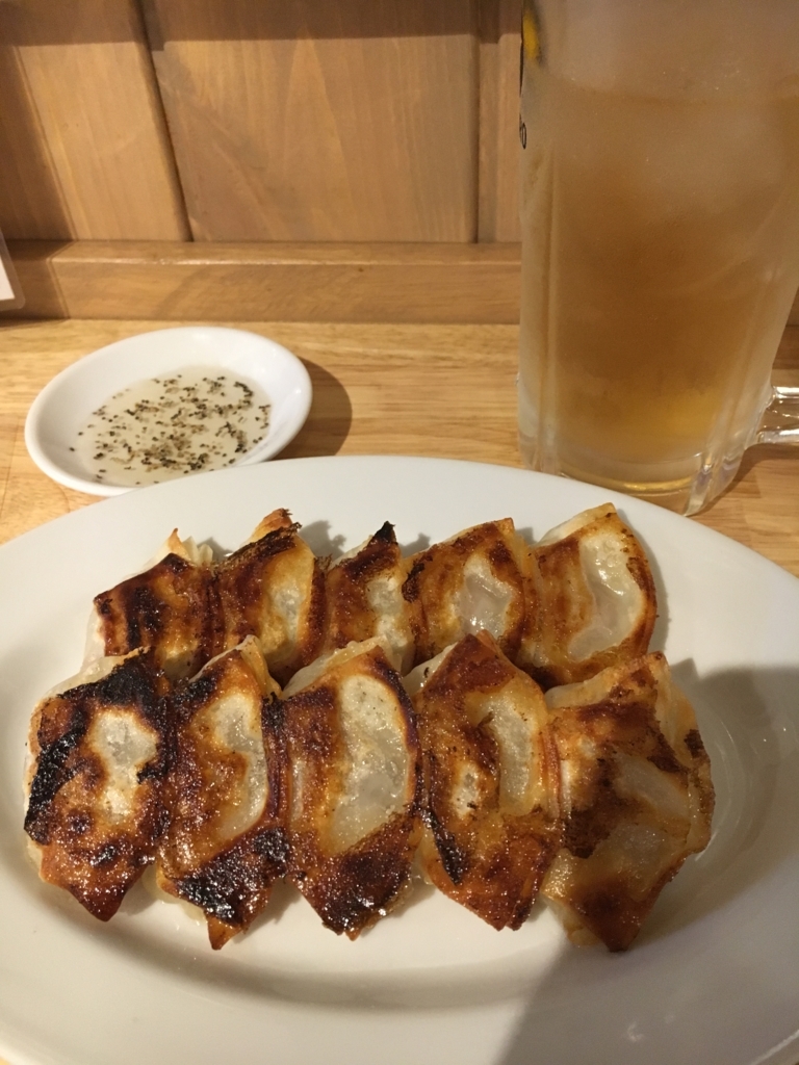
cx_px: 400
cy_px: 532
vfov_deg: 61.7
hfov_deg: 48.2
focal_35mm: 29
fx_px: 892
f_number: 2.2
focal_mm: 4.15
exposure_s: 1/20
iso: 200
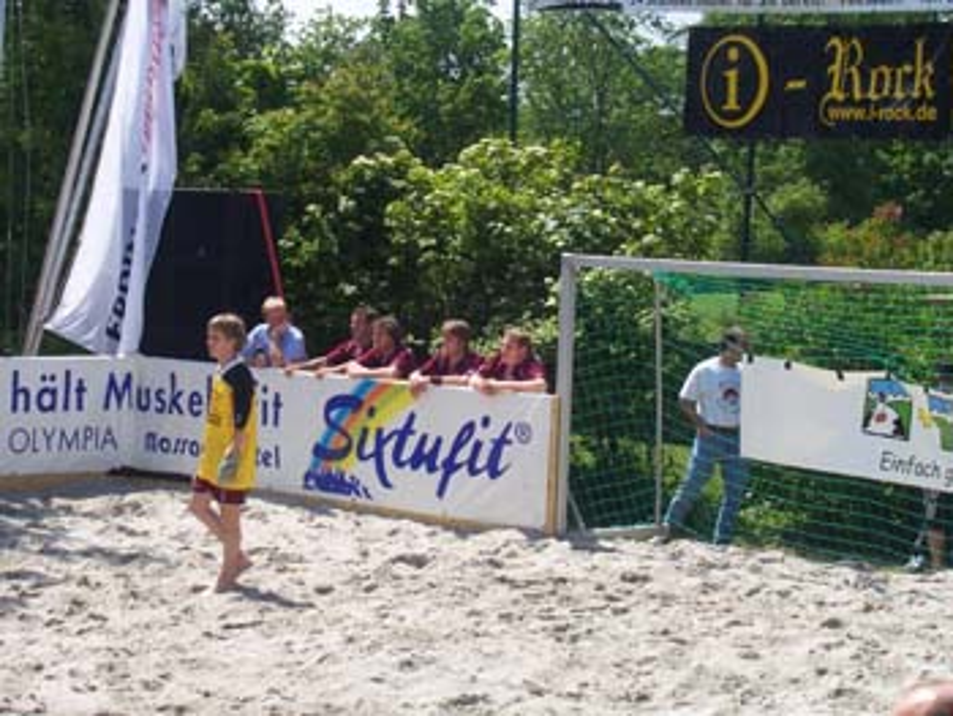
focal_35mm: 102
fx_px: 2810
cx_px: 476
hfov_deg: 19.2
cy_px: 358
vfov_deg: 14.5
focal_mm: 16.8
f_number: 9.5
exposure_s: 1/125
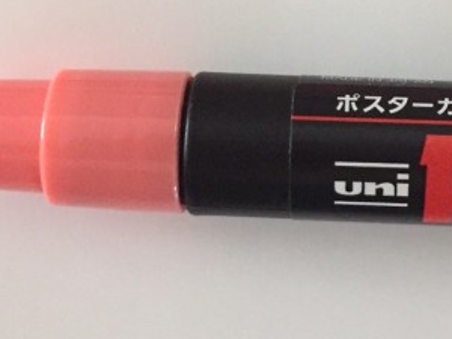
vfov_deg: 14.7
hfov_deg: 19.6
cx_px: 359
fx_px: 1293
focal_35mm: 99
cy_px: 14
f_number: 2.2
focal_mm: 4.15
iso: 320
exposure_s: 1/33
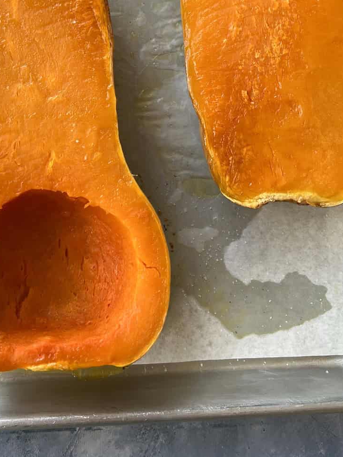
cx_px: 127
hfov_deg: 33.4
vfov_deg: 42.3
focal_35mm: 43
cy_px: 105
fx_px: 568
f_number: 1.5
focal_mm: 5.7
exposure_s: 1/123
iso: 32
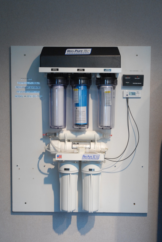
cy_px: 121
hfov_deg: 25.3
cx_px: 81
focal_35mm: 54
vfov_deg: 37.2
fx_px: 361
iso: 800
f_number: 5.6
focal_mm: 35
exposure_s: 1/40
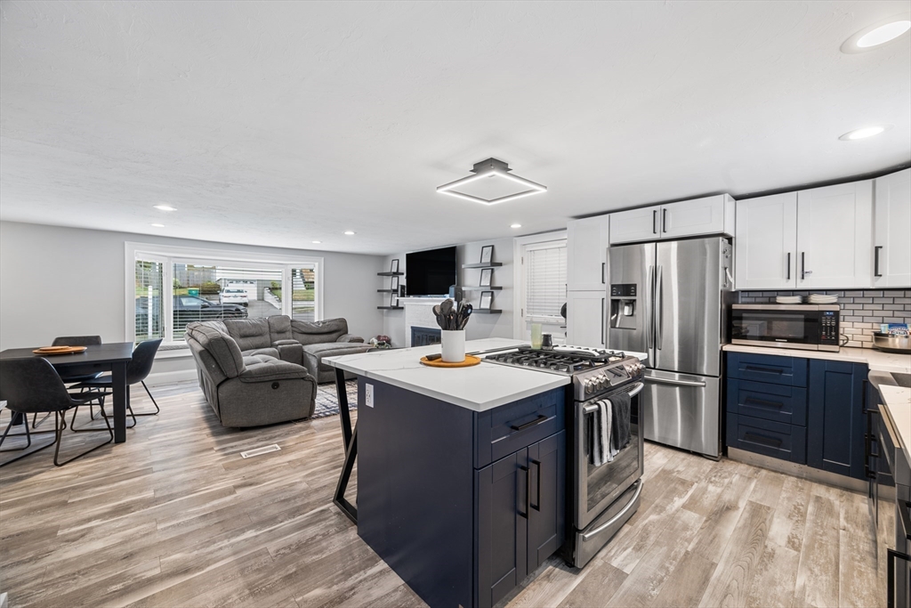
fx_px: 354
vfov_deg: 81.2
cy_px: 304
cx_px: 456
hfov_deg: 104.2
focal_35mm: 14
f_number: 7.1
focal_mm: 14
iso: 250
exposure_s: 1.6
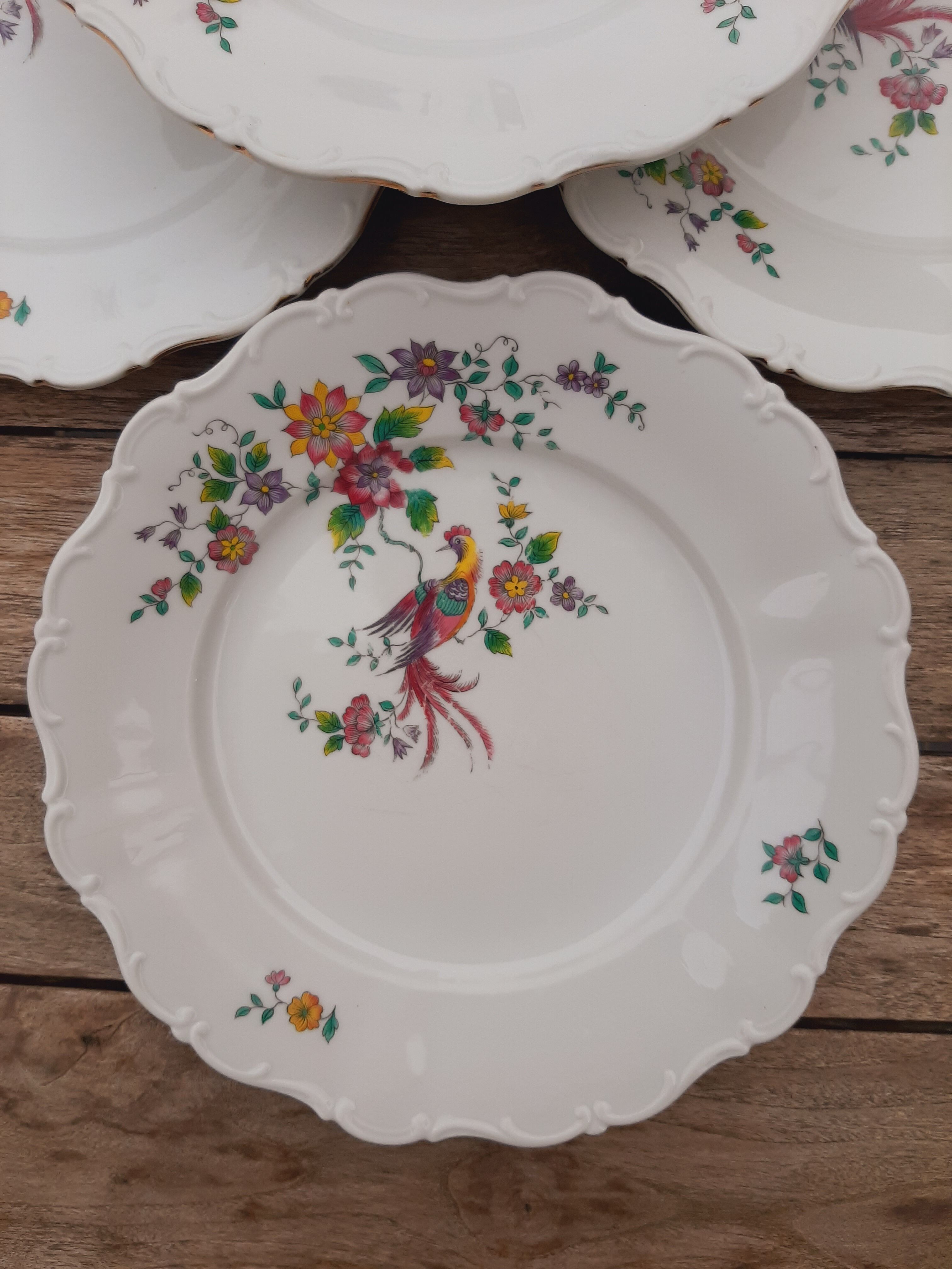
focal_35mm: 26
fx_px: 953
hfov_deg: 53.1
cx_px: 476
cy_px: 634
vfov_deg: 67.3
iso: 40
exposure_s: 1/570
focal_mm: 3.93
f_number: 1.7
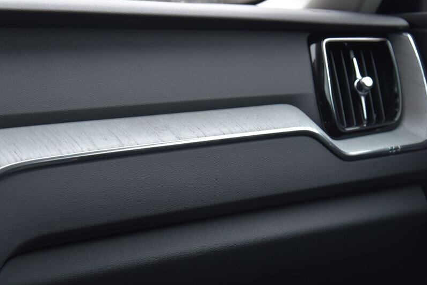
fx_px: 1009
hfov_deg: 23.9
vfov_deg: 16.1
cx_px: 189
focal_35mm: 85
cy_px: 139
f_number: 4.5
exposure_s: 1/80
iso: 500
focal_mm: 66
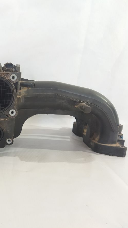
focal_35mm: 40
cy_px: 116
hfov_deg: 27.1
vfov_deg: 50.5
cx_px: -15
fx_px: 241
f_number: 1.79
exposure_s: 1/50
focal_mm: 4.71
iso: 228
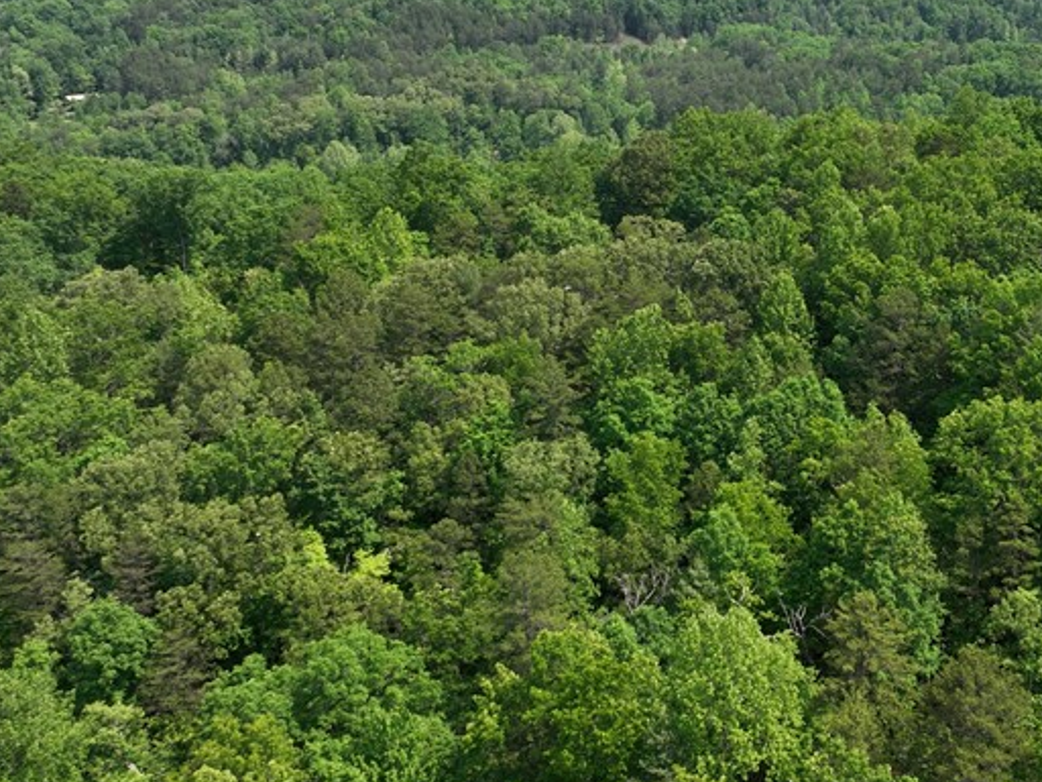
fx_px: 1445
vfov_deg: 30.2
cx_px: 759
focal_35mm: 48
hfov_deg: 38.8
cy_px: 319
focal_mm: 12.29
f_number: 2.8
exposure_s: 1/200
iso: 100
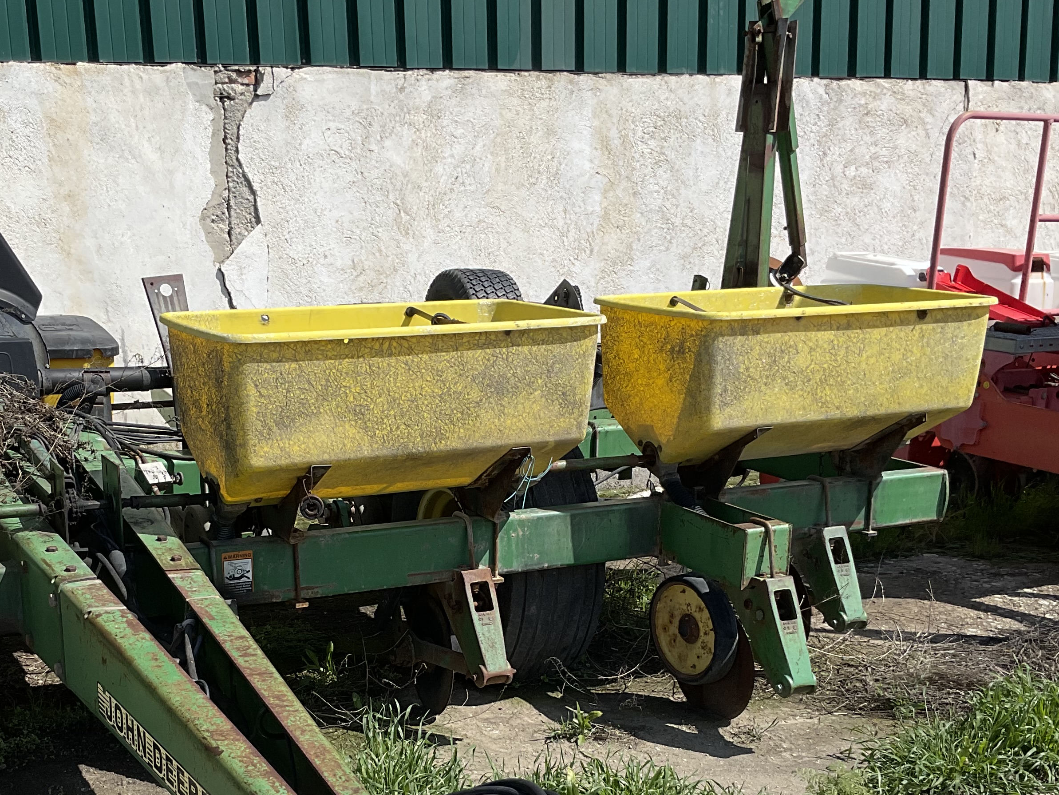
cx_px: 412
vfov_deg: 29.2
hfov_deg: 38.7
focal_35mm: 49
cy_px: 609
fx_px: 1499
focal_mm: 3
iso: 16
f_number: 1.8
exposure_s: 1/2427
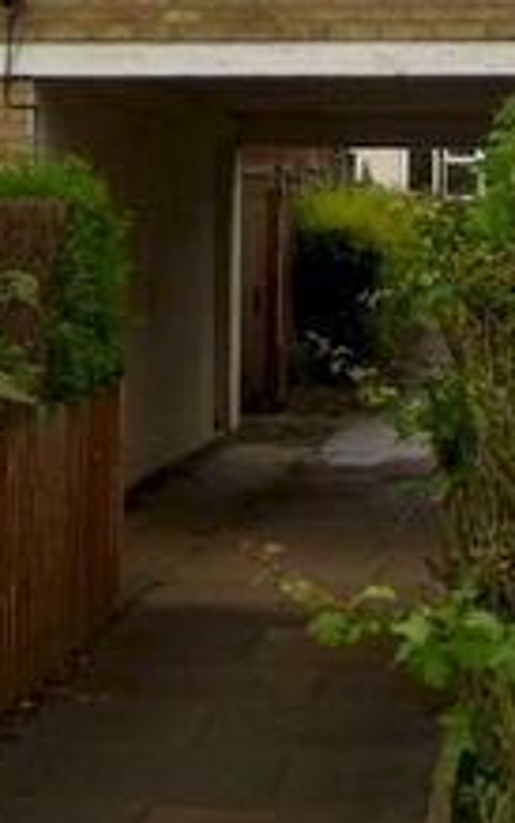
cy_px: -111
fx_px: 2356
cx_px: 86
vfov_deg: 18.9
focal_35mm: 105
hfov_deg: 12.4
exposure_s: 1/346
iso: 80
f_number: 3.3
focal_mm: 5.6
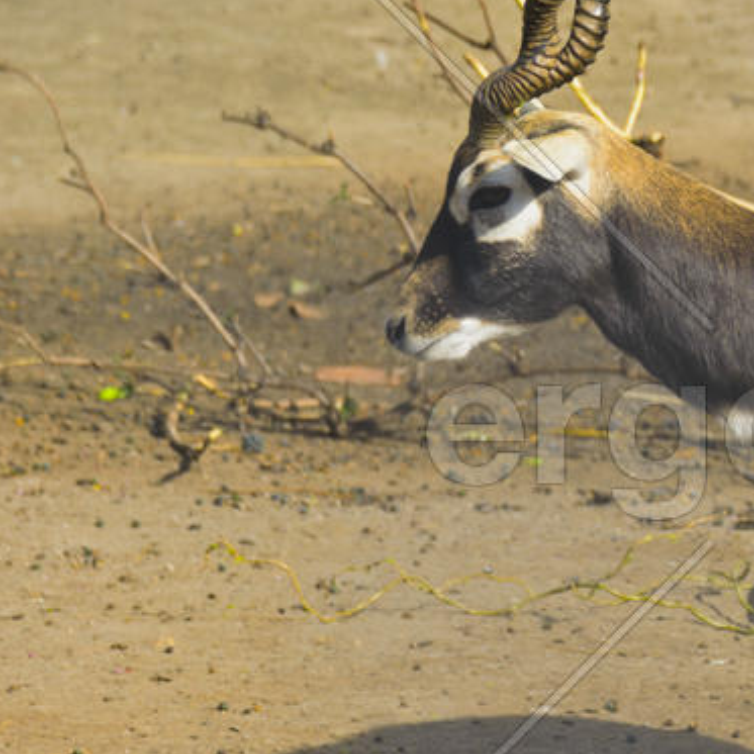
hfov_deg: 4.8
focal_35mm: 364
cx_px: 817
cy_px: 435
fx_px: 8970
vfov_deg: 4.8
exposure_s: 1/350
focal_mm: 122
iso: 100
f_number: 5.6
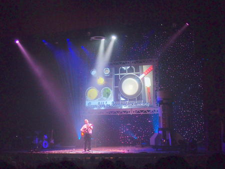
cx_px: 112
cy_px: 84
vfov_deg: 25.7
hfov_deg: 33.8
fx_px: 371
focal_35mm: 57
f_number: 2.8
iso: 800
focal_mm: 12
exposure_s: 1/50
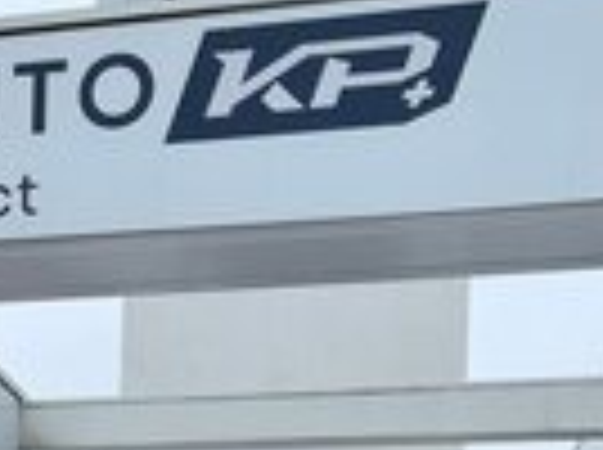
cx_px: -86
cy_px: 770
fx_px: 1652
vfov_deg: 14.0
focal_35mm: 95
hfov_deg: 19.7
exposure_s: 1/858
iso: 50
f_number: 1.6
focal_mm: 5.1
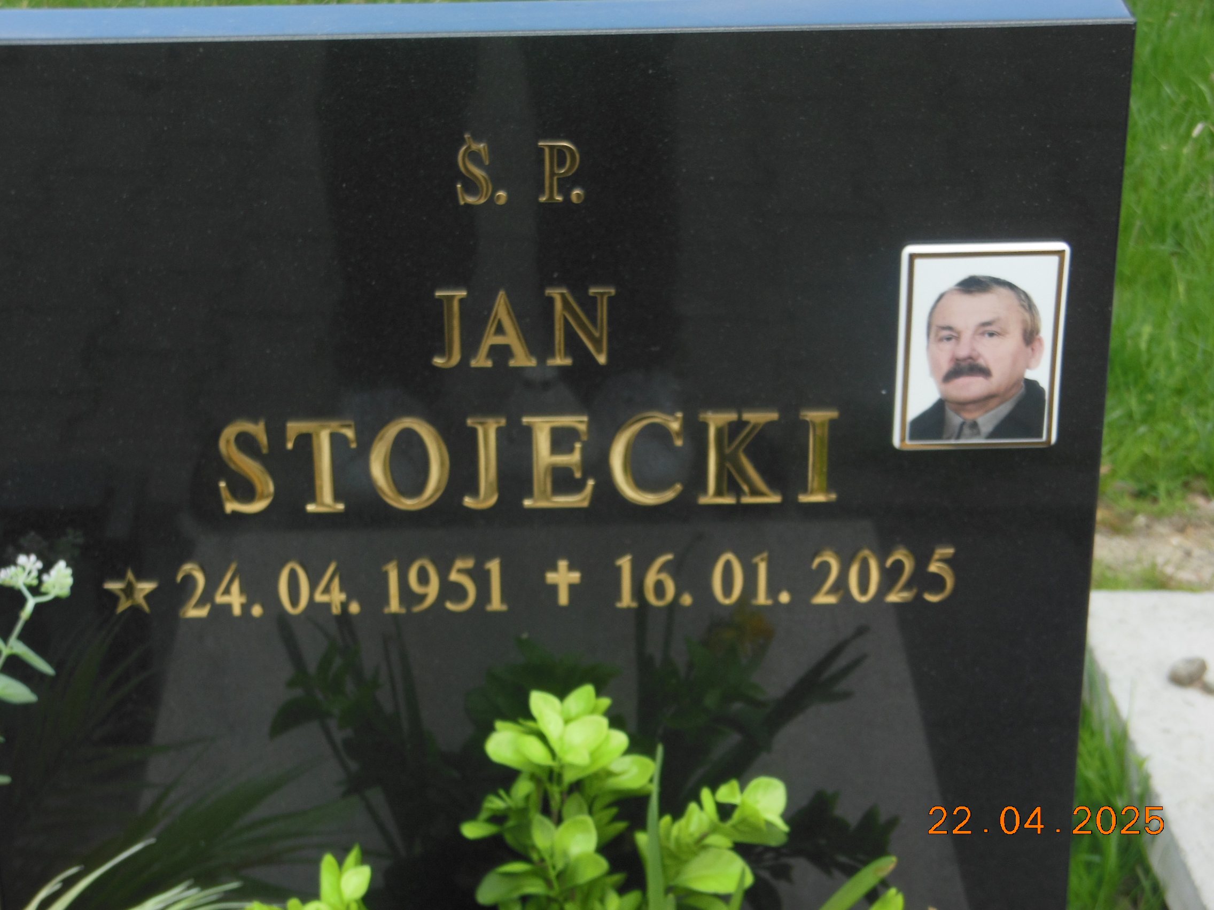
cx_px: 607
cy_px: 455
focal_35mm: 76
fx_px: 2665
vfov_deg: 19.4
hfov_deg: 25.7
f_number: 4.4
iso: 125
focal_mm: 13.6
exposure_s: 1/320
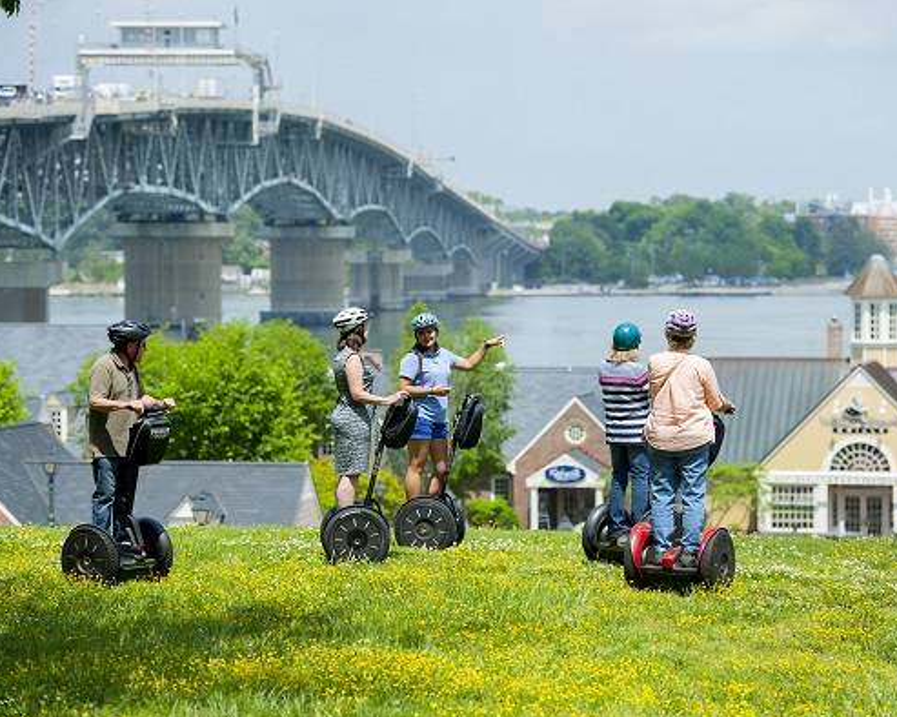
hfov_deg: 14.1
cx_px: 506
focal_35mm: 137
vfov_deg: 11.3
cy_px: 361
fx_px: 3636
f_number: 4
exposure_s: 1/1600
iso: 200
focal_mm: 120
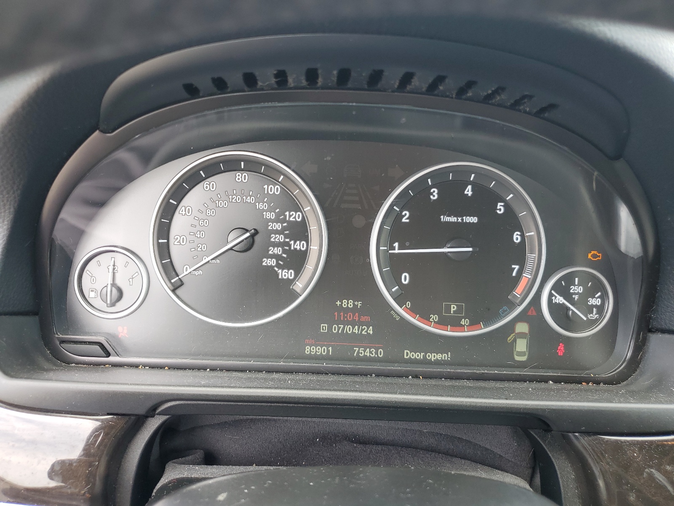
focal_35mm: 26
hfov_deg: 67.3
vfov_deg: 53.1
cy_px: 253
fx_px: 506
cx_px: 337
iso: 50
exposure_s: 1/120
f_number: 1.5
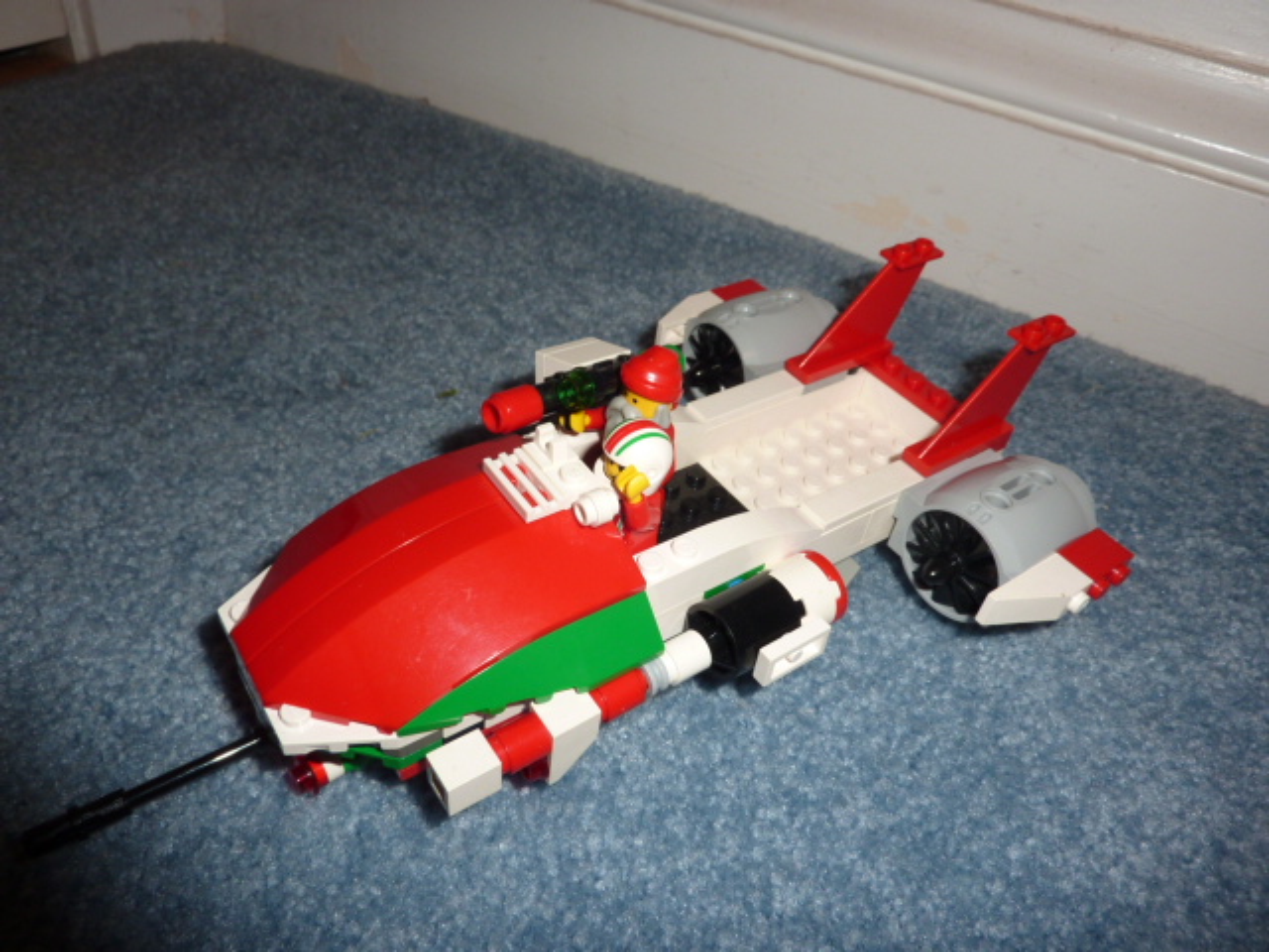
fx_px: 916
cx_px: 634
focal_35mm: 25
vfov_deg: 54.9
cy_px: 476
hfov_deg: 69.4
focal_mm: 4.1
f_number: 4
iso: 100
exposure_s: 1/30
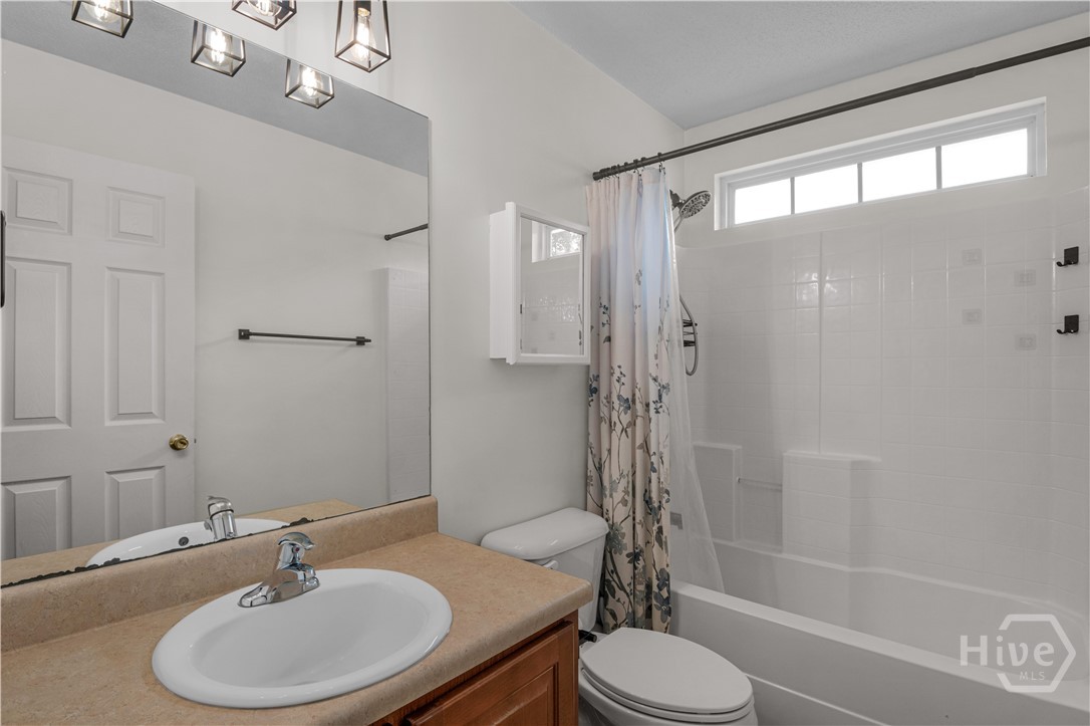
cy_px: 363
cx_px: 545
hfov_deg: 95.0
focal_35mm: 16
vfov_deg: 72.0
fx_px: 499
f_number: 7.1
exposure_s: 1/15
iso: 250
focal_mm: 11
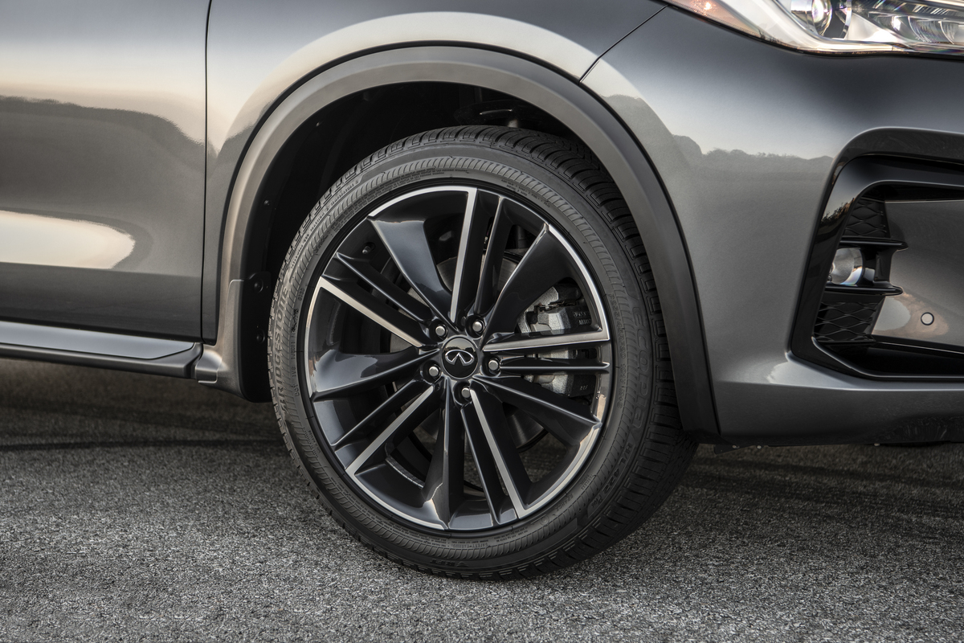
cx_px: 482
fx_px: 1740
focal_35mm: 65
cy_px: 322
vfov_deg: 20.9
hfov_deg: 31.0
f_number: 5
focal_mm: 65
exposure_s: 1/20
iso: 64
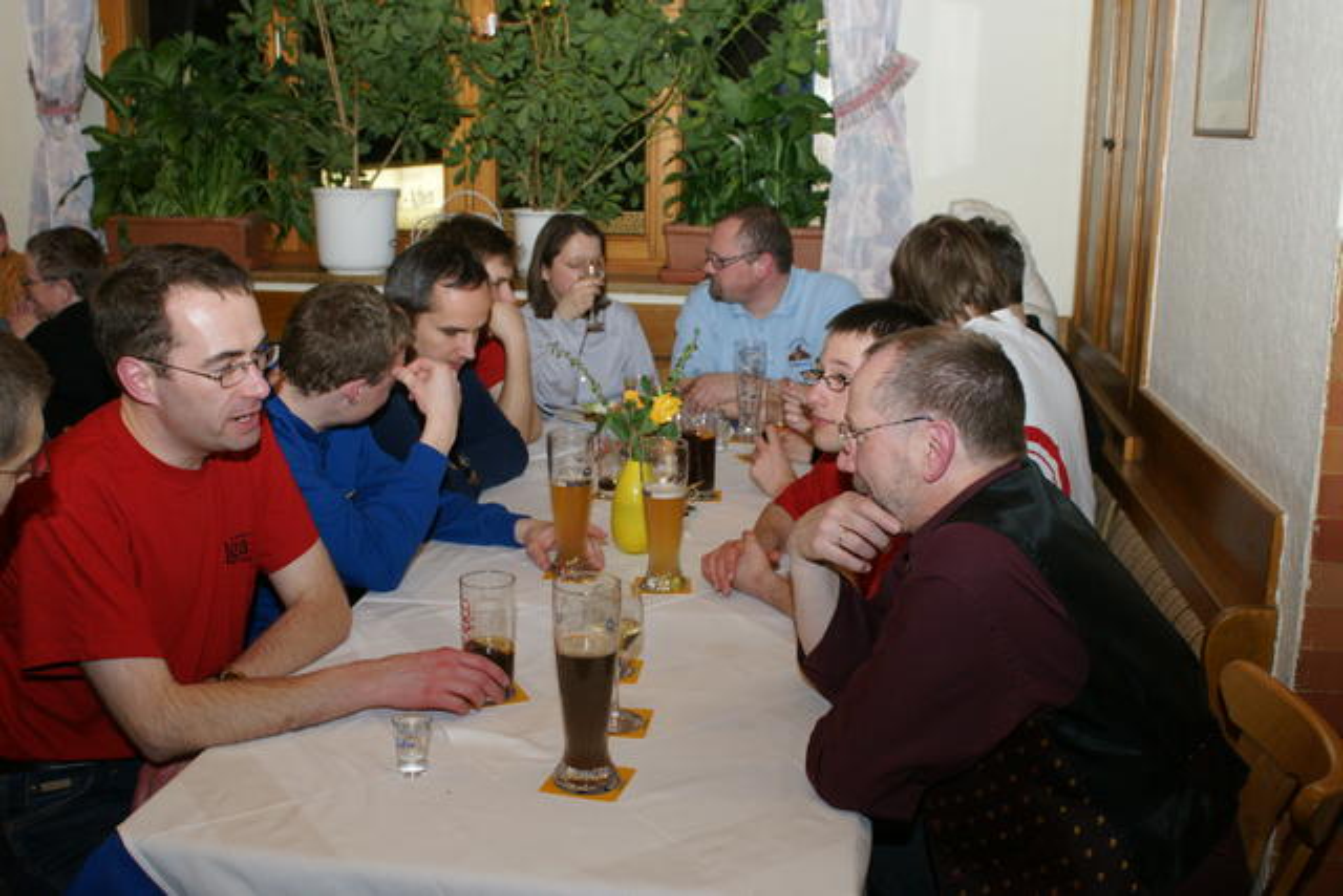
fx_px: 1343
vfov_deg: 36.9
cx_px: 672
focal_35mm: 36
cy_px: 448
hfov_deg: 53.1
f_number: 5.6
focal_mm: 24
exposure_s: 1/80
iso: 800
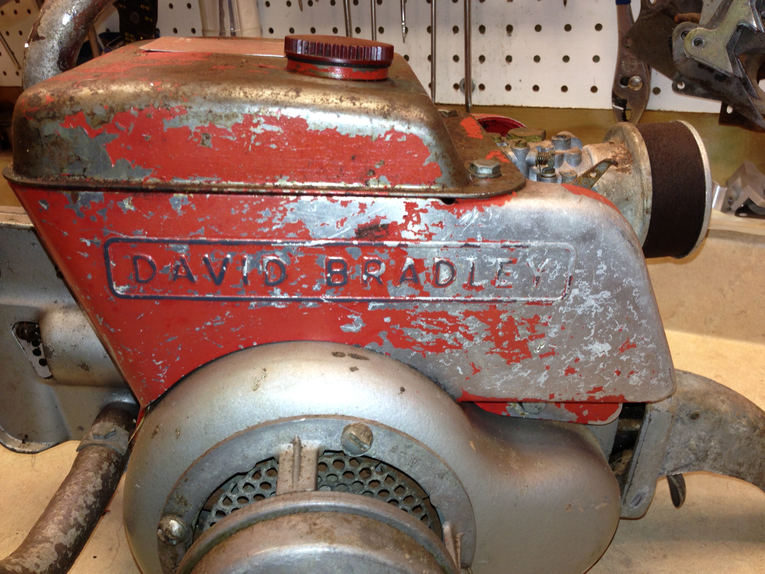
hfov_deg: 55.4
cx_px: 382
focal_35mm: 33
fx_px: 729
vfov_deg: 42.9
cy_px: 287
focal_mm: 4.13
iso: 50
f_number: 2.4
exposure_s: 1/27
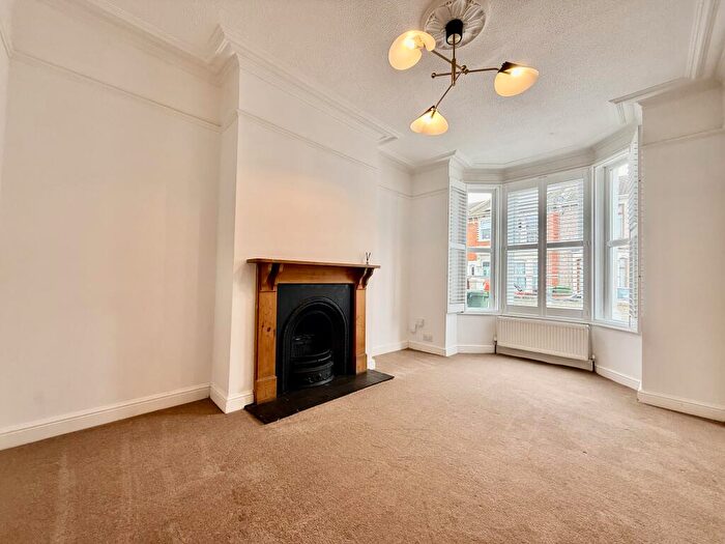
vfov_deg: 85.7
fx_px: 293
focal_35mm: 14
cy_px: 272
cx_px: 362
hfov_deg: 102.1
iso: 80
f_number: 2.2
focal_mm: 2.22
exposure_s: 1/99
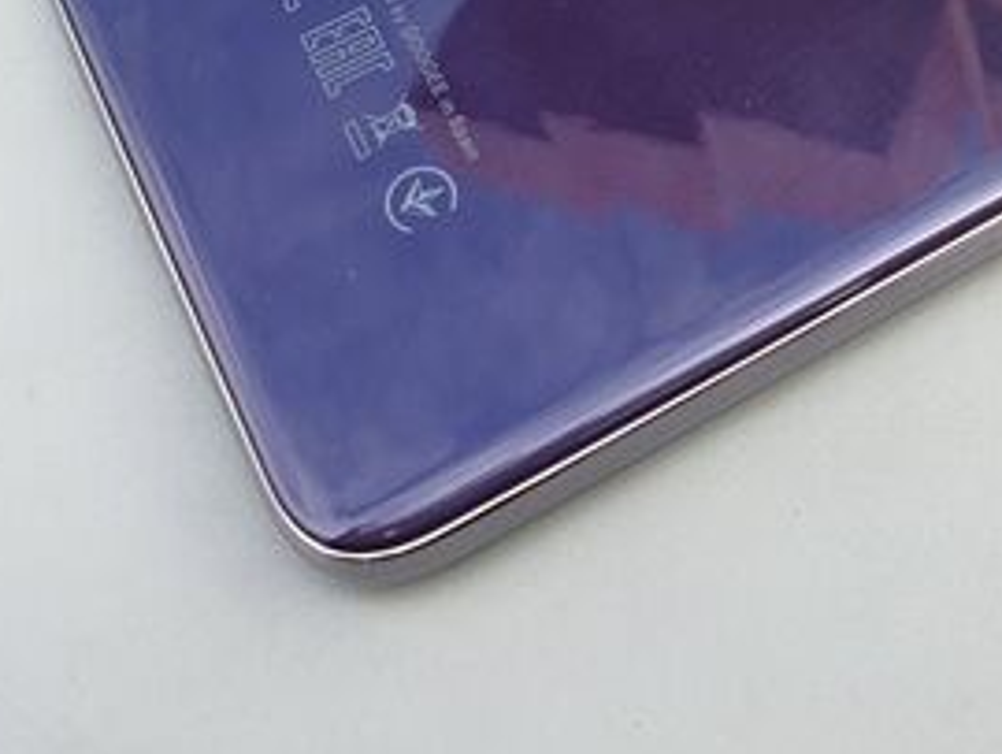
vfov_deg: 19.7
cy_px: -110
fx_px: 2057
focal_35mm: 71
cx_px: 956
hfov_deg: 26.2
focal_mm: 4.32
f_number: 2.4
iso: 50
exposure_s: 1/348
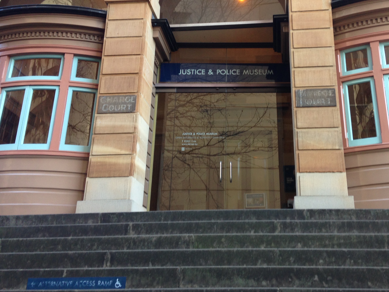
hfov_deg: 41.9
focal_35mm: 45
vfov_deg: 32.0
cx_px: 233
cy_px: 104
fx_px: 506
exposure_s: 1/60
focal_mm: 4.12
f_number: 2.4
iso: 50
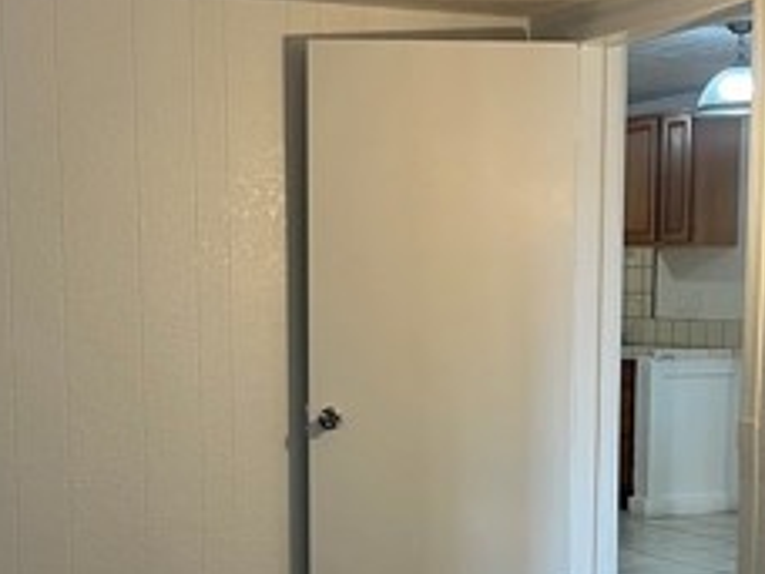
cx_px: 332
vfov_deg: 19.9
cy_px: 483
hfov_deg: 26.7
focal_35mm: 73
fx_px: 1613
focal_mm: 5.1
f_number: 1.6
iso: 160
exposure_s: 1/60
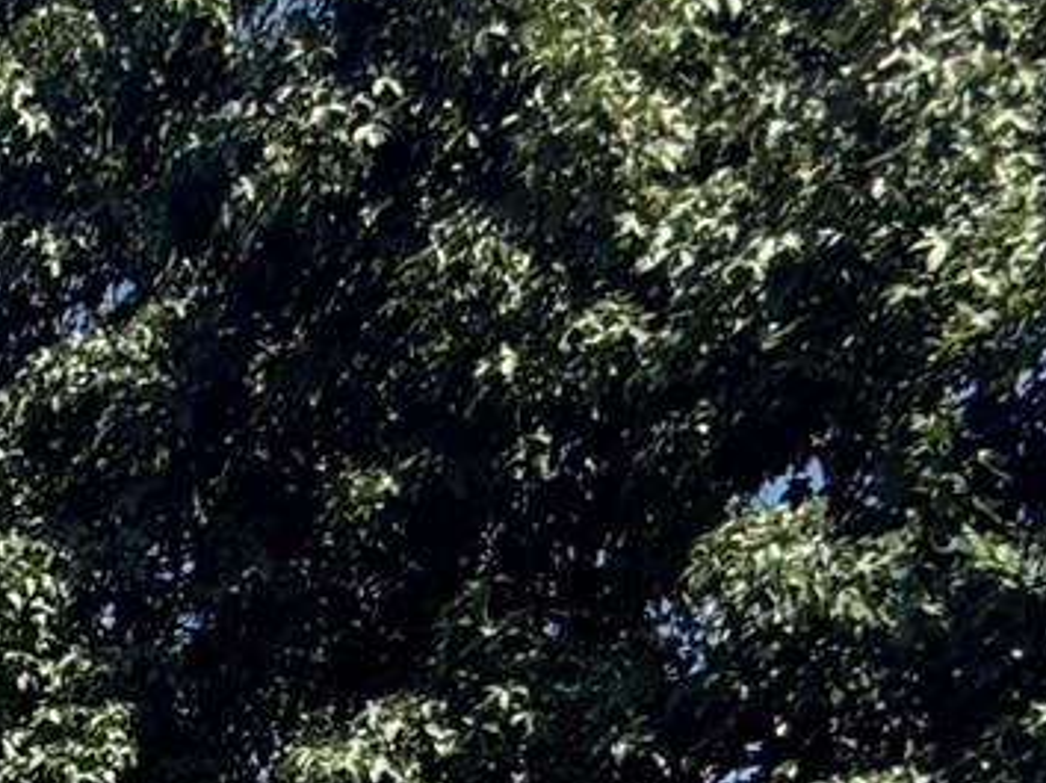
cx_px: -916
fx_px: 2295
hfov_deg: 18.8
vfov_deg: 14.7
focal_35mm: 76
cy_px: 1705
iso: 50
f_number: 2.2
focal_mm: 2.22
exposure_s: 1/1312
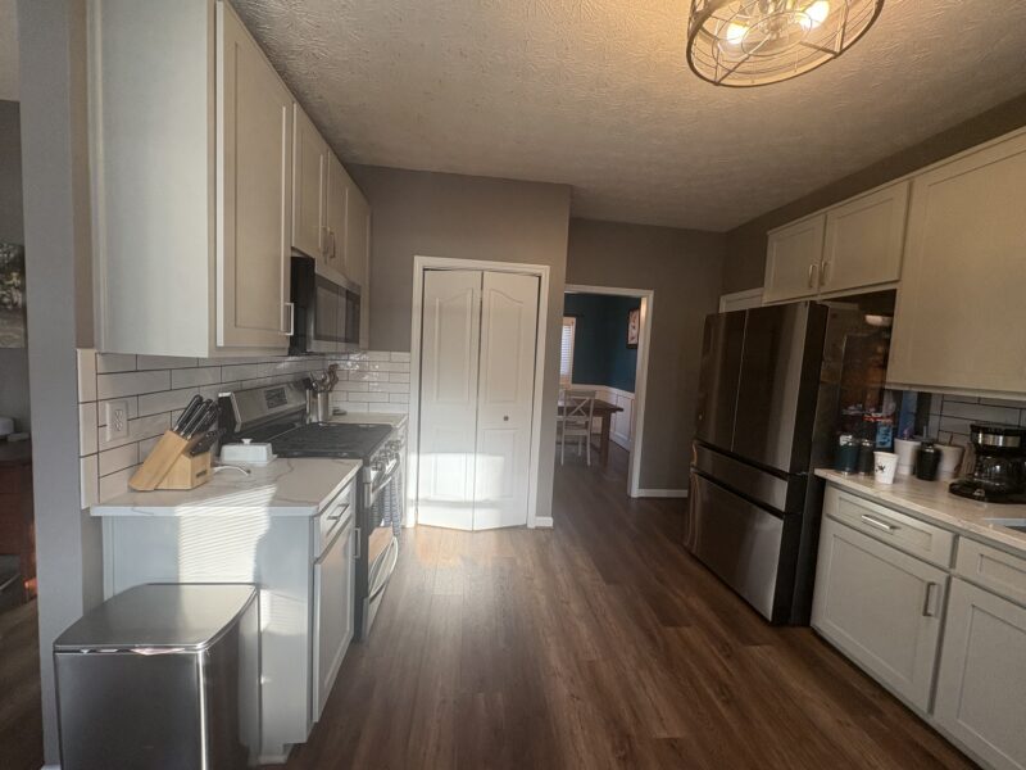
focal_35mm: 14
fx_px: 415
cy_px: 385
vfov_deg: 85.7
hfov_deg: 102.1
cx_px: 513
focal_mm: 2.22
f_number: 2.2
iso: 250
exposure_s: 1/120
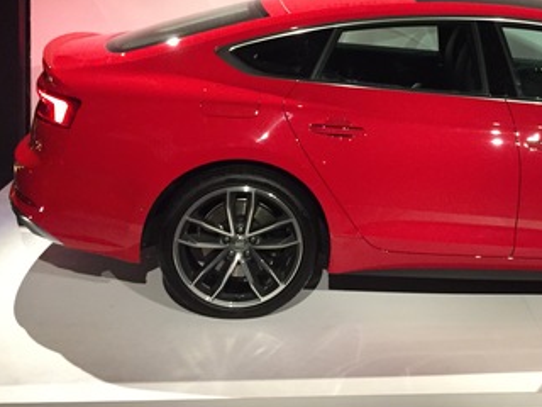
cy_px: 97
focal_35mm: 58
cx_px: 471
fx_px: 908
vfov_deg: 24.9
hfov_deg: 31.9
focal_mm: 4.15
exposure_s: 1/24
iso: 250
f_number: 2.2
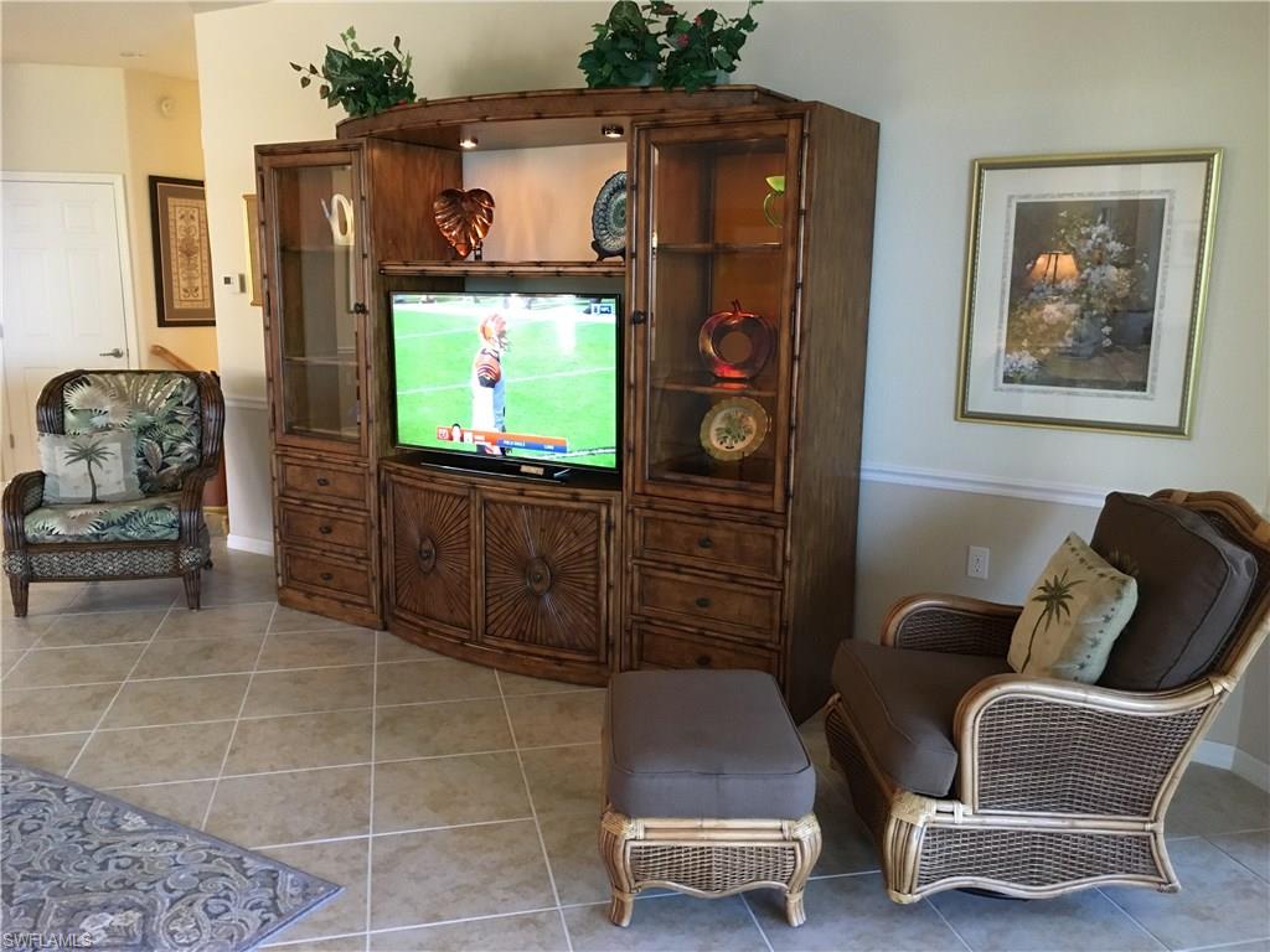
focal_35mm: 29
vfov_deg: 48.2
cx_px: 635
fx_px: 1064
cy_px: 476
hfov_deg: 61.7
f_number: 2.2
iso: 200
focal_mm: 4.15
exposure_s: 1/30
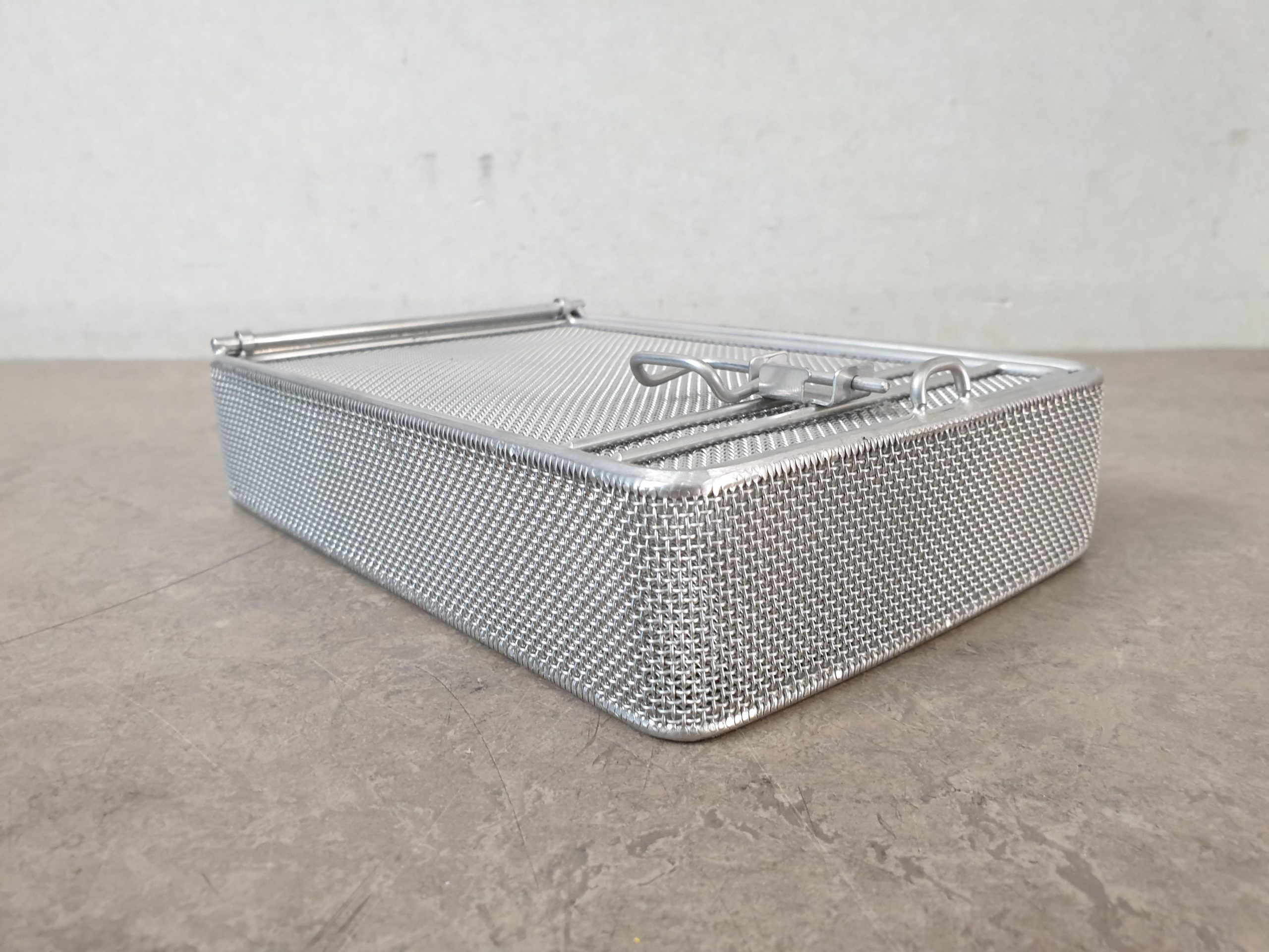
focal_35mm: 26
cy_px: 476
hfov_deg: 67.3
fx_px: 953
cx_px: 634
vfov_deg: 53.1
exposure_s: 1/33
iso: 320
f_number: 2.4
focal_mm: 4.3
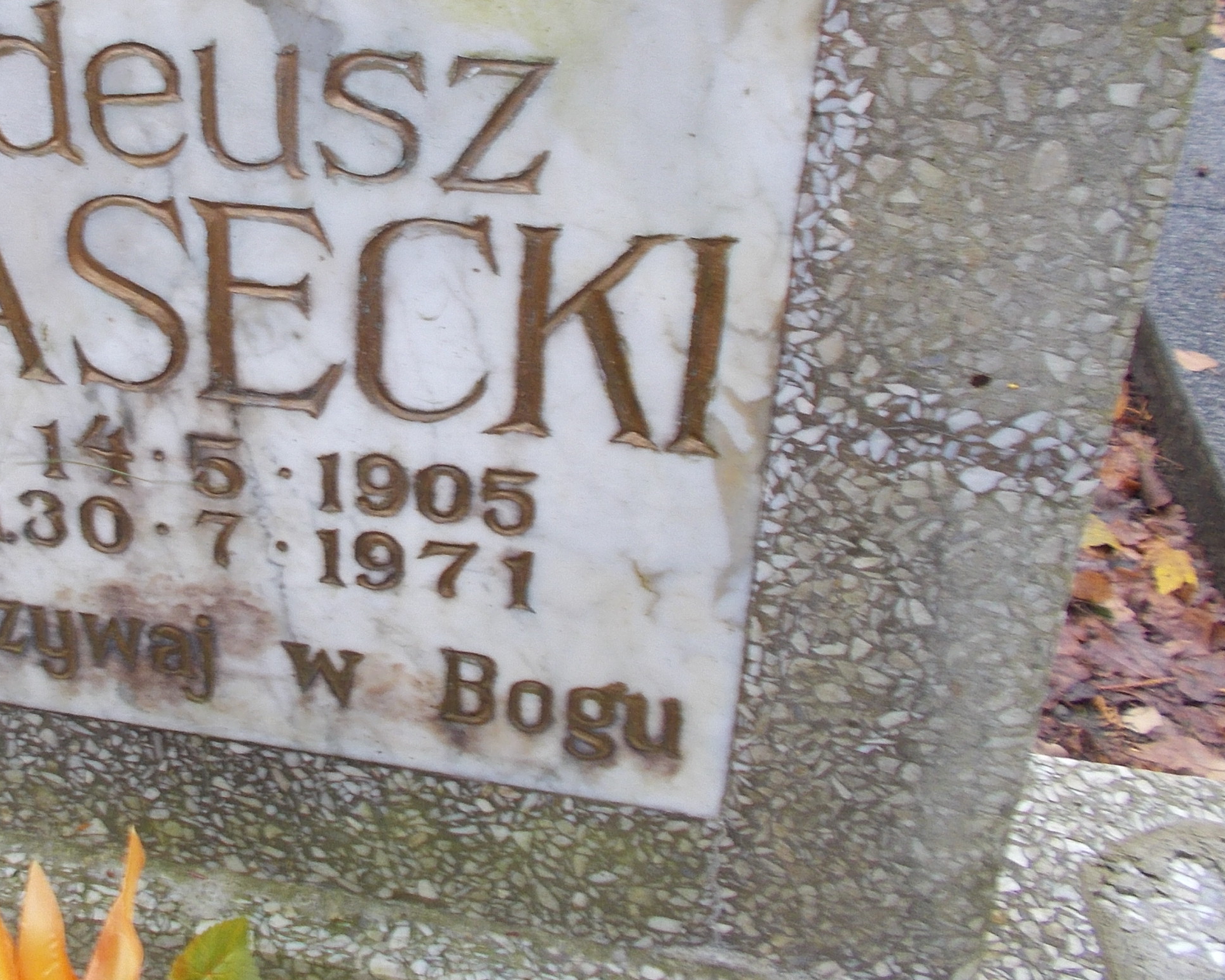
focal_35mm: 43
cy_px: 224
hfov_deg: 40.5
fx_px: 1559
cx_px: 192
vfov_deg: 34.0
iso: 100
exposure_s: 1/25
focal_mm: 4.6
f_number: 3.2
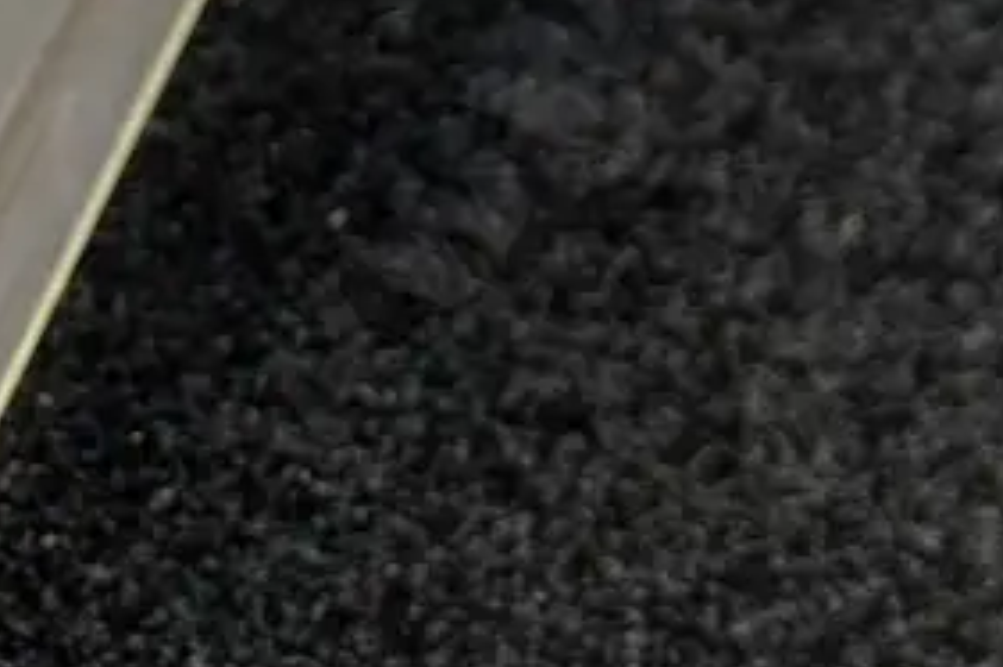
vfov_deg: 11.8
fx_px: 2534
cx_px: 1353
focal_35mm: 91
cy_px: -992
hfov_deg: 20.2
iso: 160
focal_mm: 6.86
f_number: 1.78
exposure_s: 1/50
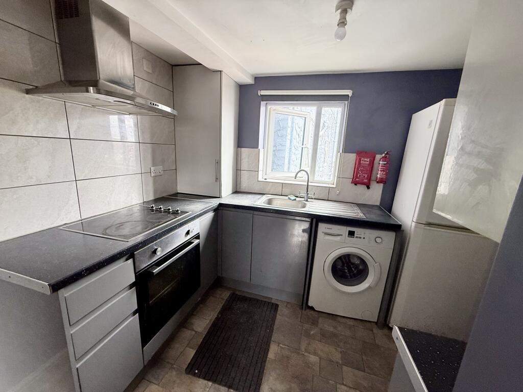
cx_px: 262
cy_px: 196
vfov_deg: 85.7
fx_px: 212
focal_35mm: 14
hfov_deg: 102.1
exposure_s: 1/99
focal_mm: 2.22
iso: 160
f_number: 2.2
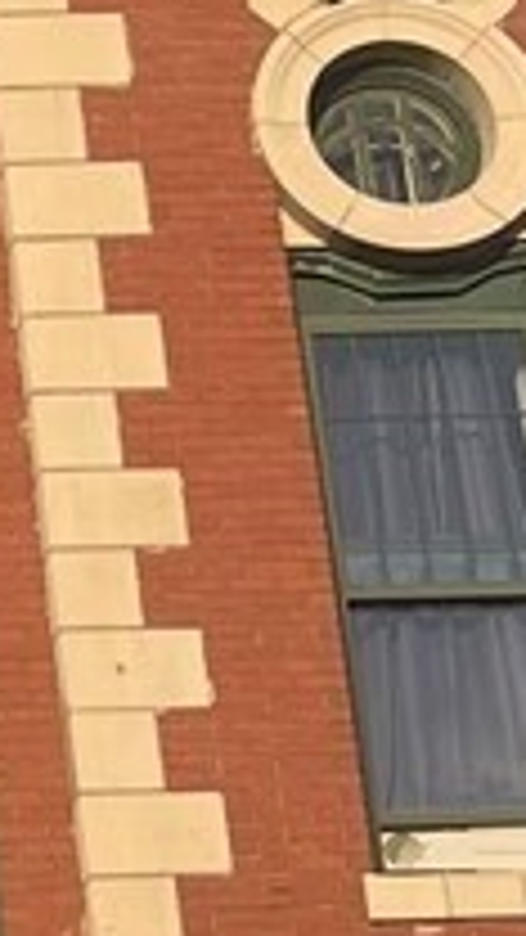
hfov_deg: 5.5
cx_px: -1070
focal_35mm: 209
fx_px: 5182
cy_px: 760
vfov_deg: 10.3
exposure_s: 1/1862
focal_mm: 5.1
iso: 50
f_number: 1.6
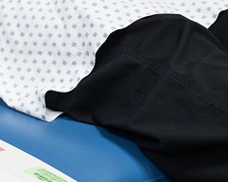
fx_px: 756
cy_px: 62
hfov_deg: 15.9
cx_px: -106
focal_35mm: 112
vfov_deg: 13.8
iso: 1250
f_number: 4
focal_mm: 24
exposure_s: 1/160
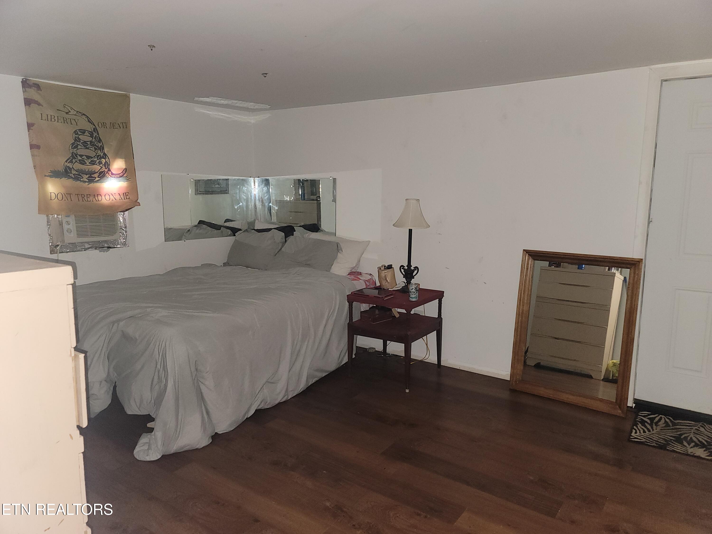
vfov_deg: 54.9
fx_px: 514
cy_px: 267
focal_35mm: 25
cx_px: 356
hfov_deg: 69.4
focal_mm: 7
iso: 200
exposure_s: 1/10
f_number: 1.8
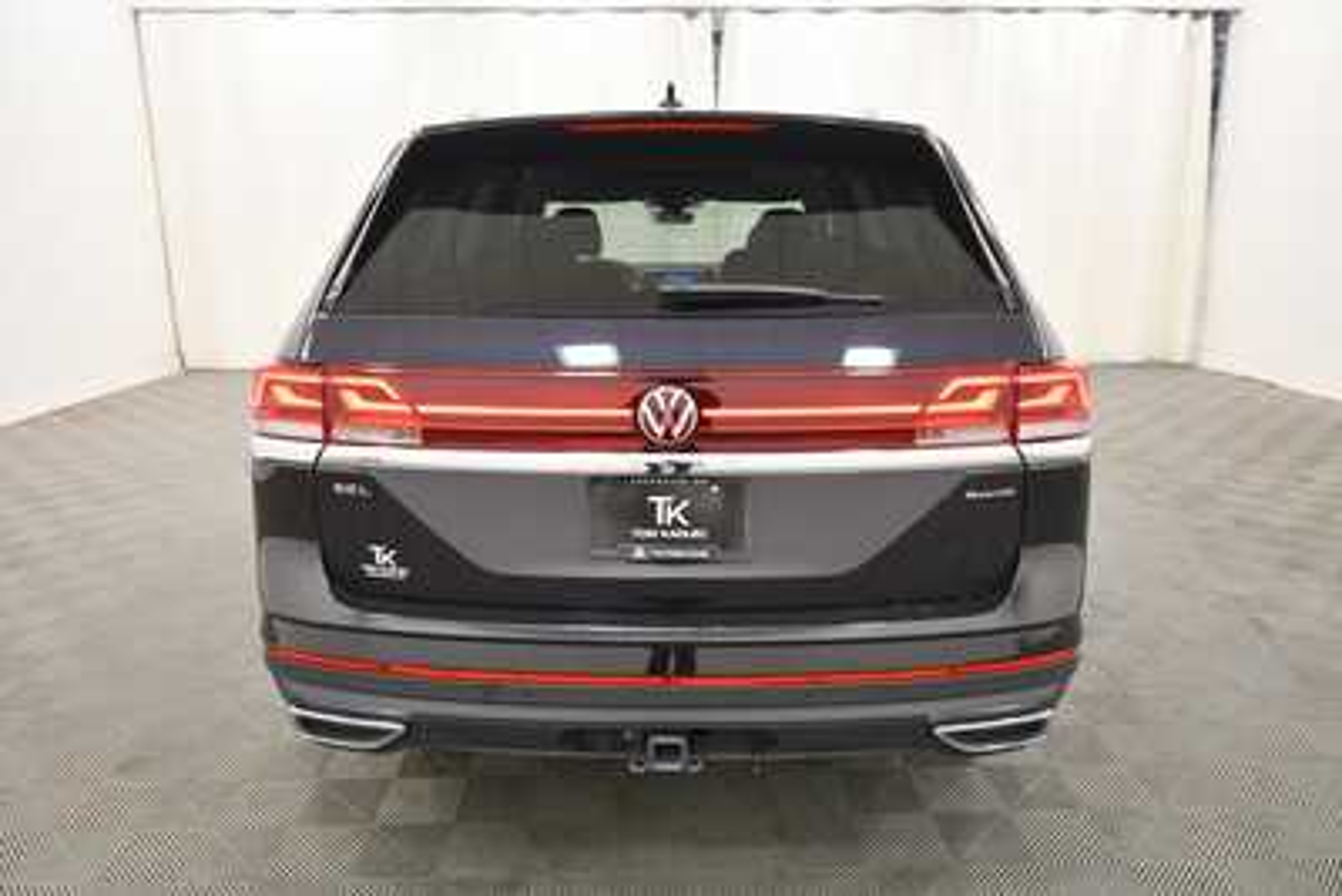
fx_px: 895
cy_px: 448
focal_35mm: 24
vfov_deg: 53.2
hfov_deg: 73.7
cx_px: 671
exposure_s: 1/125
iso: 1400
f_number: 5.3
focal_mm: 16
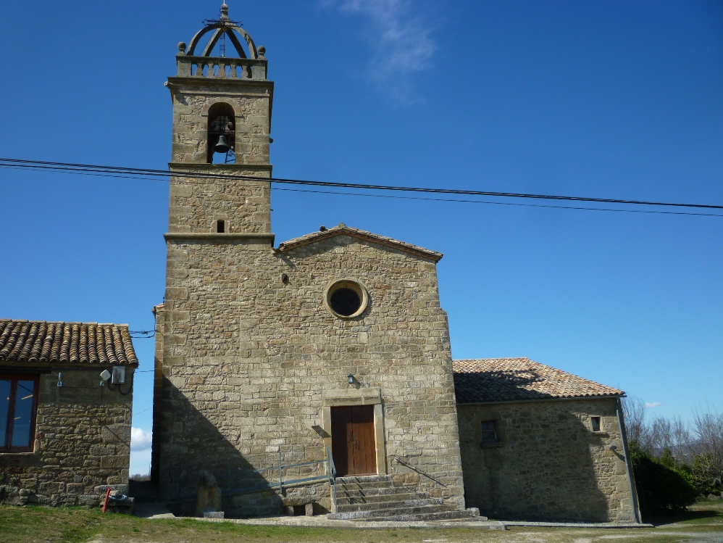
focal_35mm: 29
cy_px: 272
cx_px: 362
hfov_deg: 61.6
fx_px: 606
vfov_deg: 48.2
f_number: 4
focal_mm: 5.2
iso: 80
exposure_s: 1/500
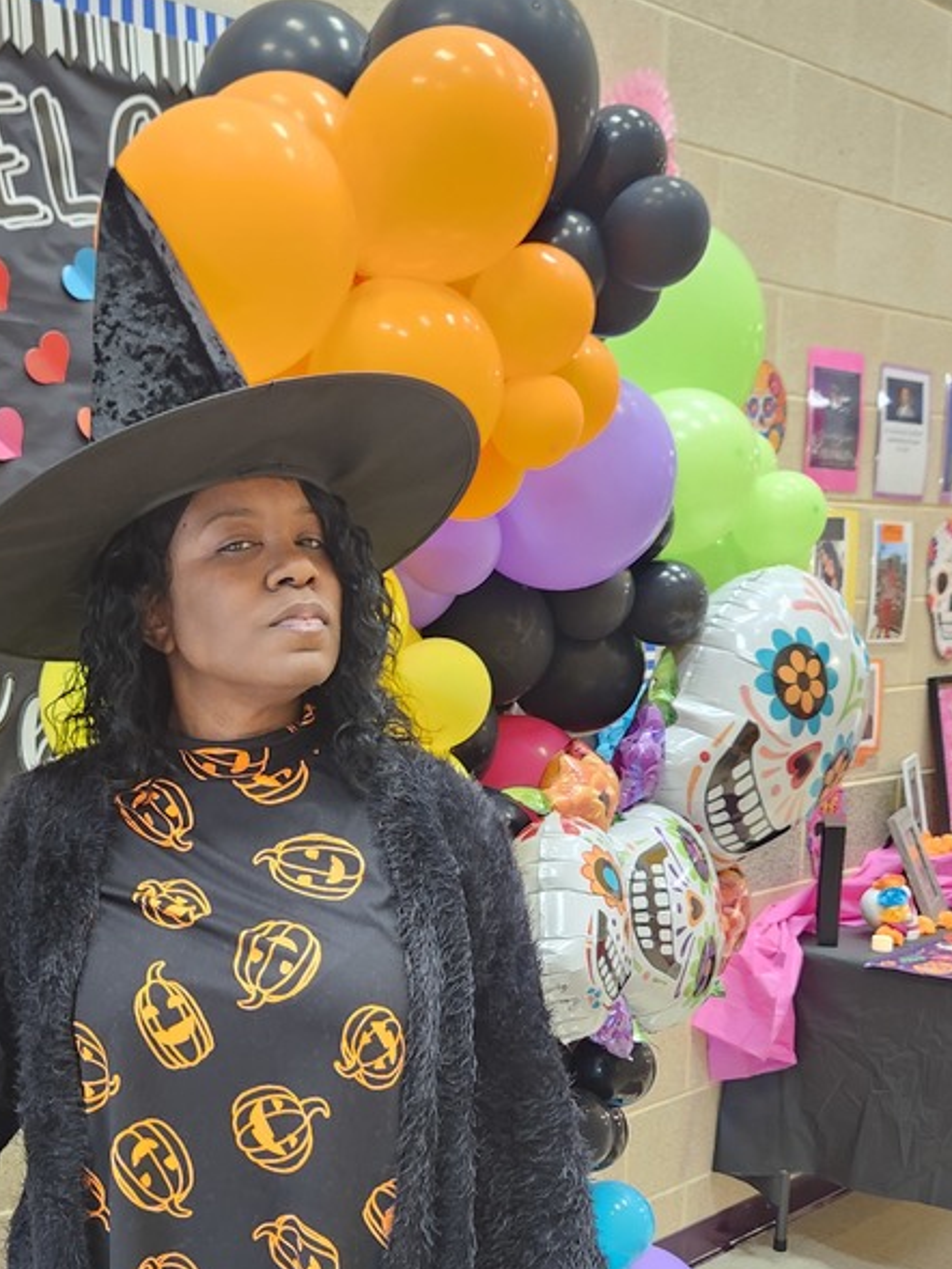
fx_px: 1466
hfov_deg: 35.4
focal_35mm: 40
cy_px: 939
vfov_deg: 45.3
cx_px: 269
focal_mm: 5.4
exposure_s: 1/24
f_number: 1.8
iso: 500
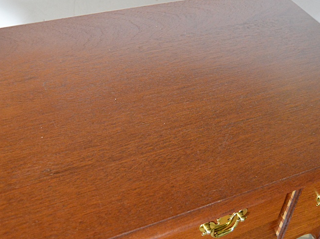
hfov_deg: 36.1
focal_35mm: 53
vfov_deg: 27.5
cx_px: 187
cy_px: 120
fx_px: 490
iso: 2800
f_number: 3.8
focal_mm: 24
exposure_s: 1/60
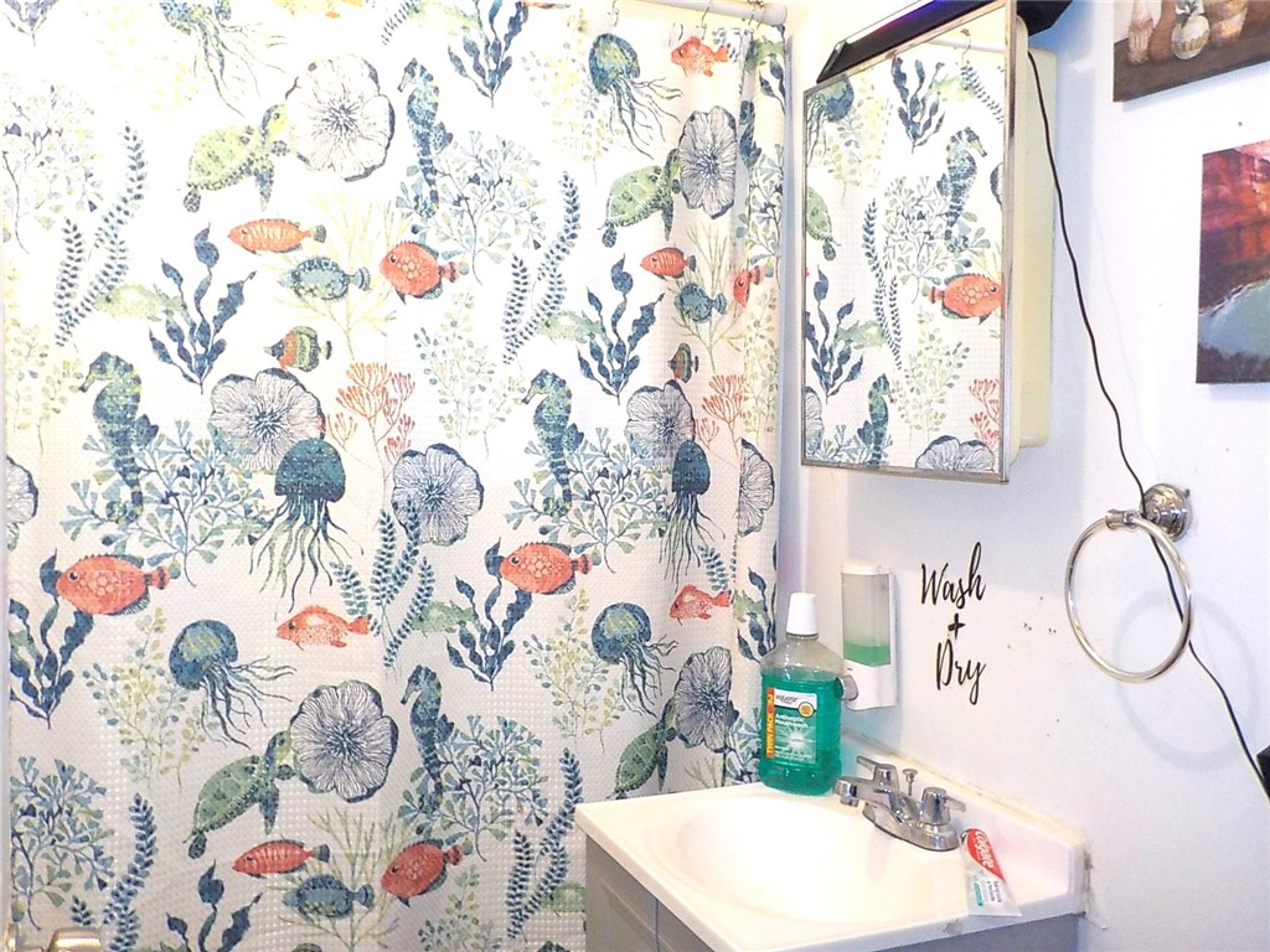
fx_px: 1101
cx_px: 635
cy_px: 476
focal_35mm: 30
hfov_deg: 60.0
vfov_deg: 46.8
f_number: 3.3
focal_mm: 4.1
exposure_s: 1/30
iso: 360
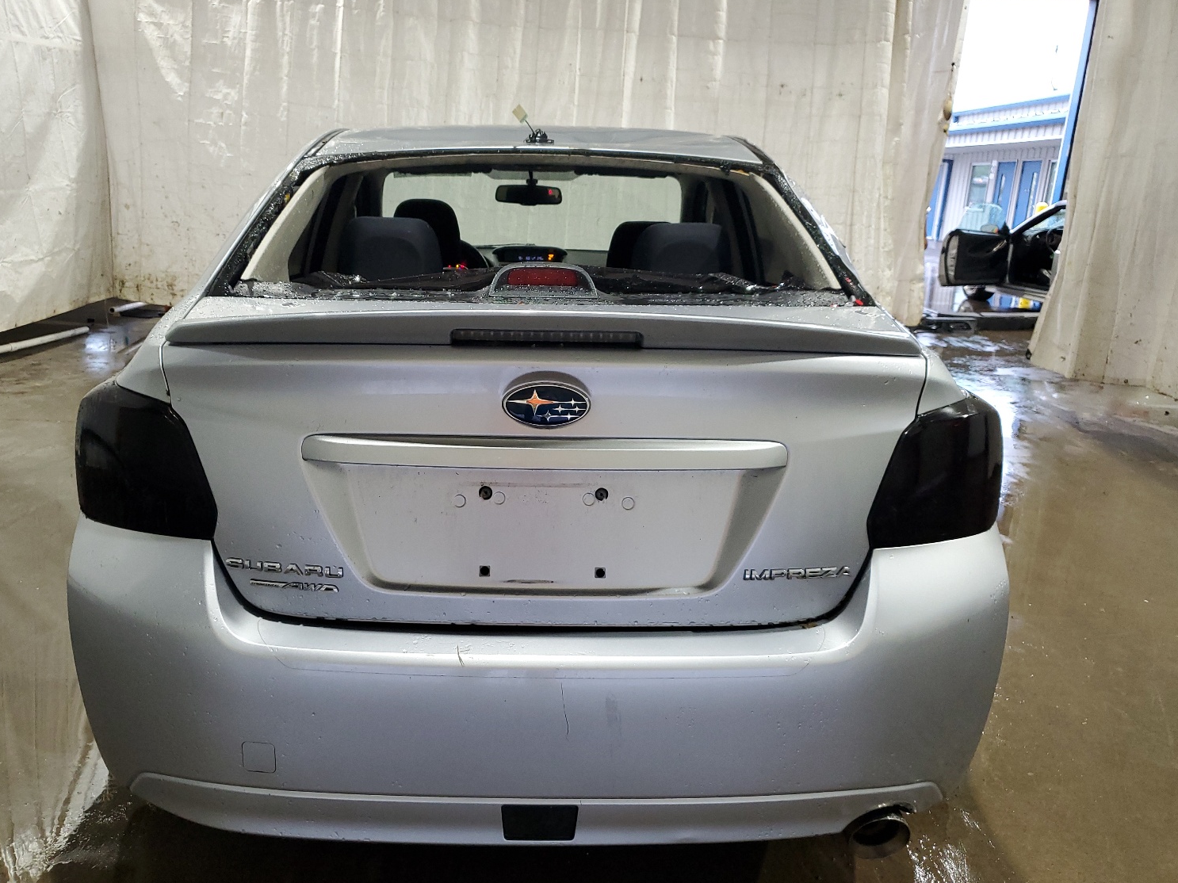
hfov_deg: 63.4
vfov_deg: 49.7
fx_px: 953
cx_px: 551
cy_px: 470
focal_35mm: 28
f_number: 1.5
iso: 134
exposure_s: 1/60.2
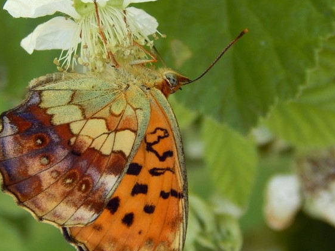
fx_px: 2245
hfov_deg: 8.5
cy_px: 131
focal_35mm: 232
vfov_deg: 6.4
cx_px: 128
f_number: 5.1
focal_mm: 28.7
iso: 125
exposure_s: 1/80
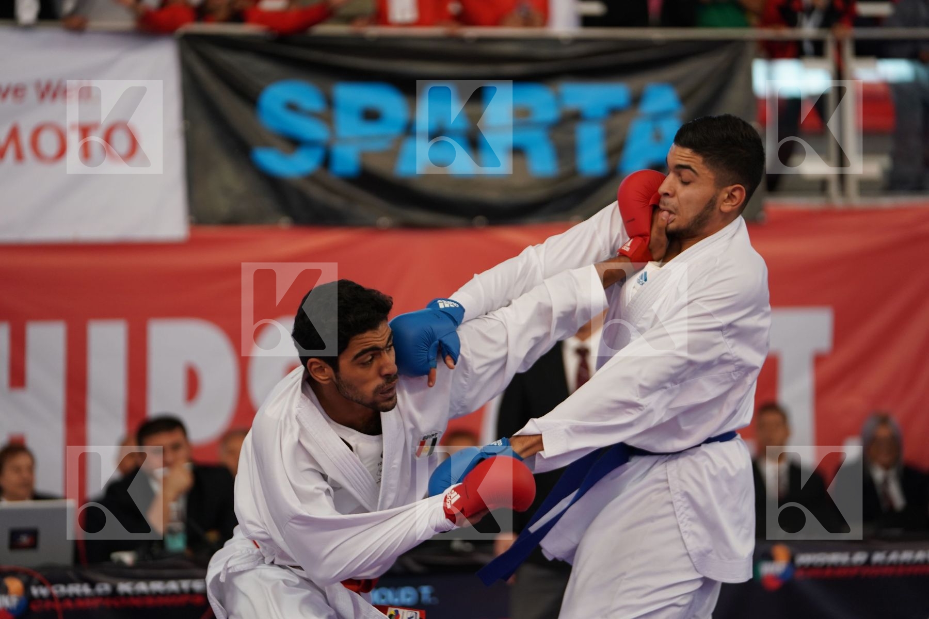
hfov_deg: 14.1
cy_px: 310
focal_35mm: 146
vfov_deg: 9.4
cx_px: 464
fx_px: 3767
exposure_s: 1/1000
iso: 1250
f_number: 2.8
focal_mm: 146
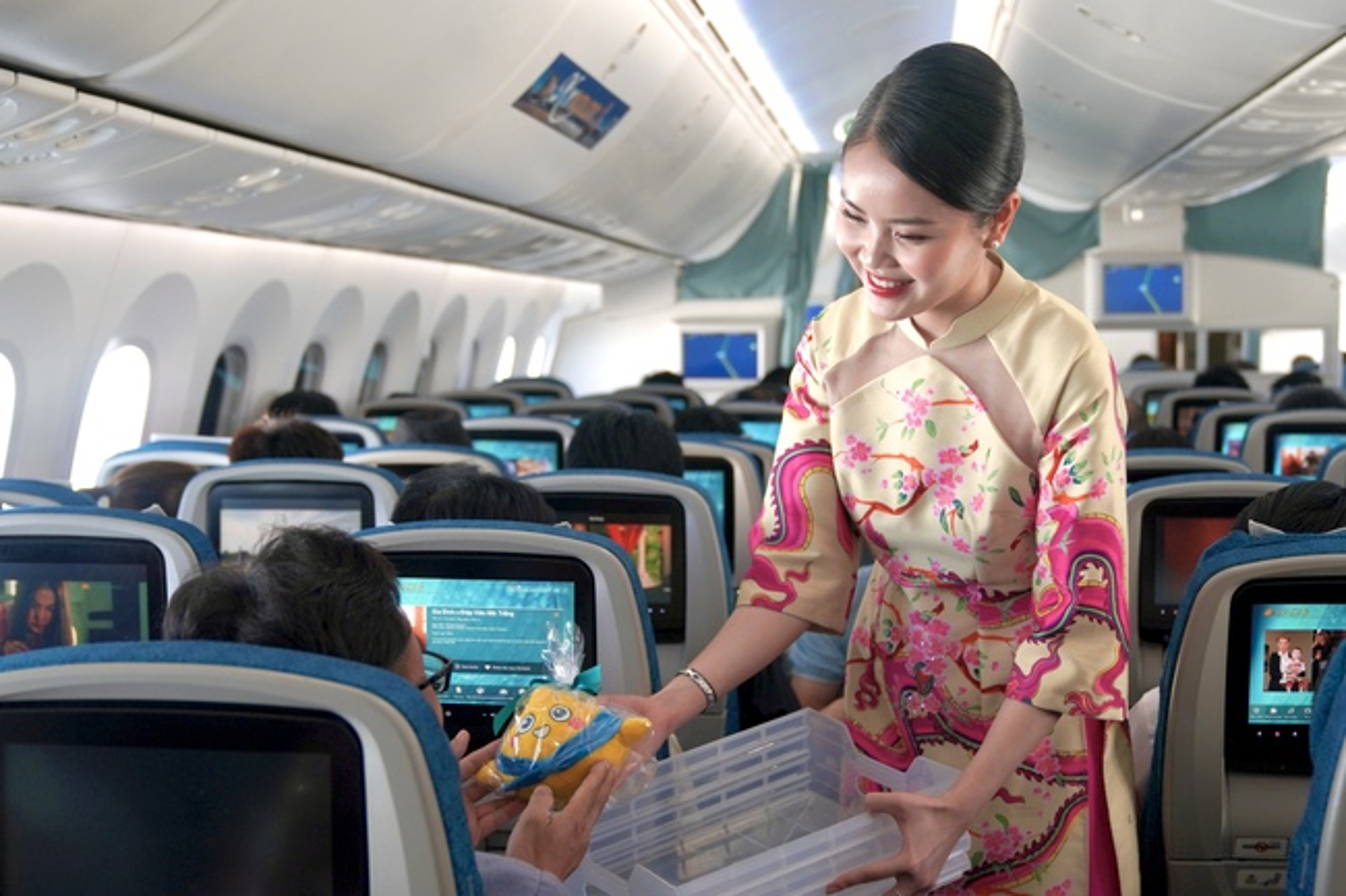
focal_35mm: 46
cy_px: 448
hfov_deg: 42.8
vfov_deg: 29.2
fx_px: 1719
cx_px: 673
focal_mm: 31
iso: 640
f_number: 3.2
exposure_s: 1/100
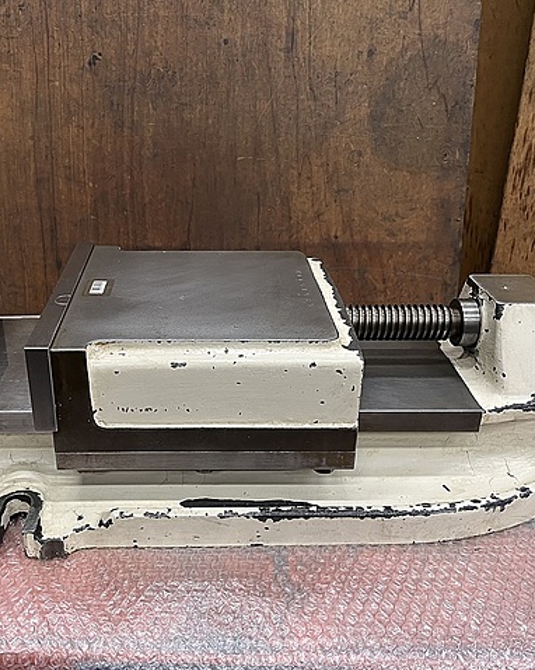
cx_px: 204
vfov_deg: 52.9
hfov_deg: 43.0
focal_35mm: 34
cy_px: 335
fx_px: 673
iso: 160
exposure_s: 1/50
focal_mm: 5.1
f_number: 1.6
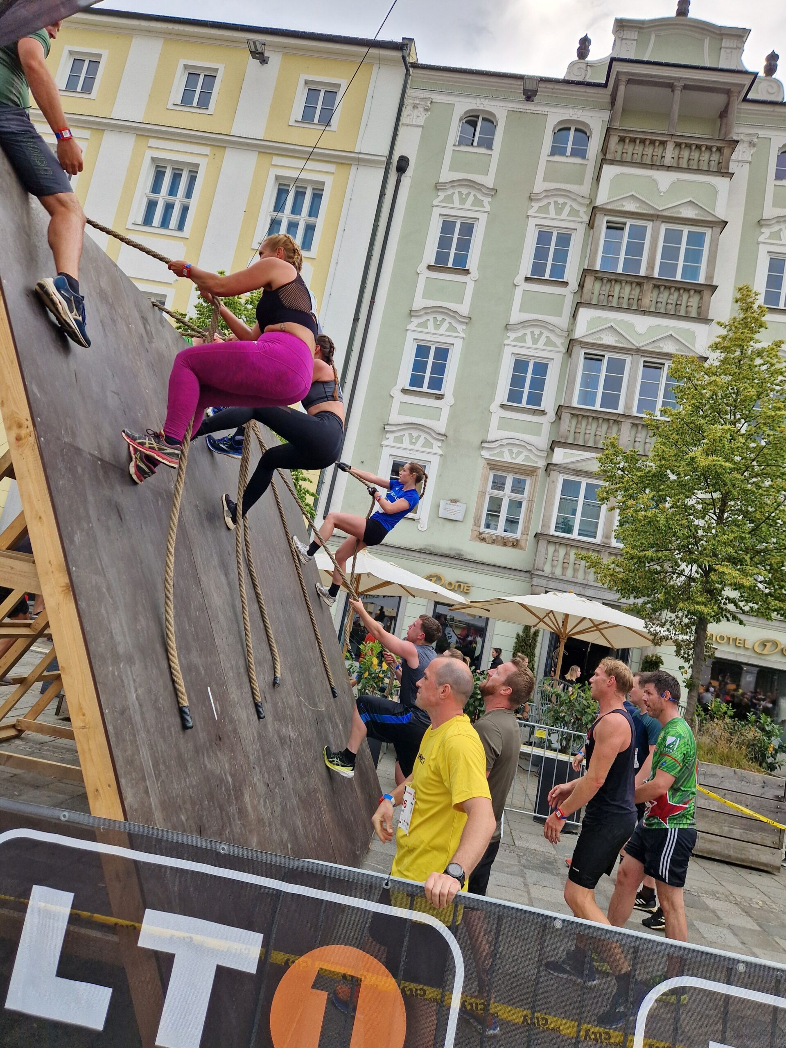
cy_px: 524
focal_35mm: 23
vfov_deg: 73.9
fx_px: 696
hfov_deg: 58.9
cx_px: 393
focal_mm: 5.4
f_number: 1.8
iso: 50
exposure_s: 1/584
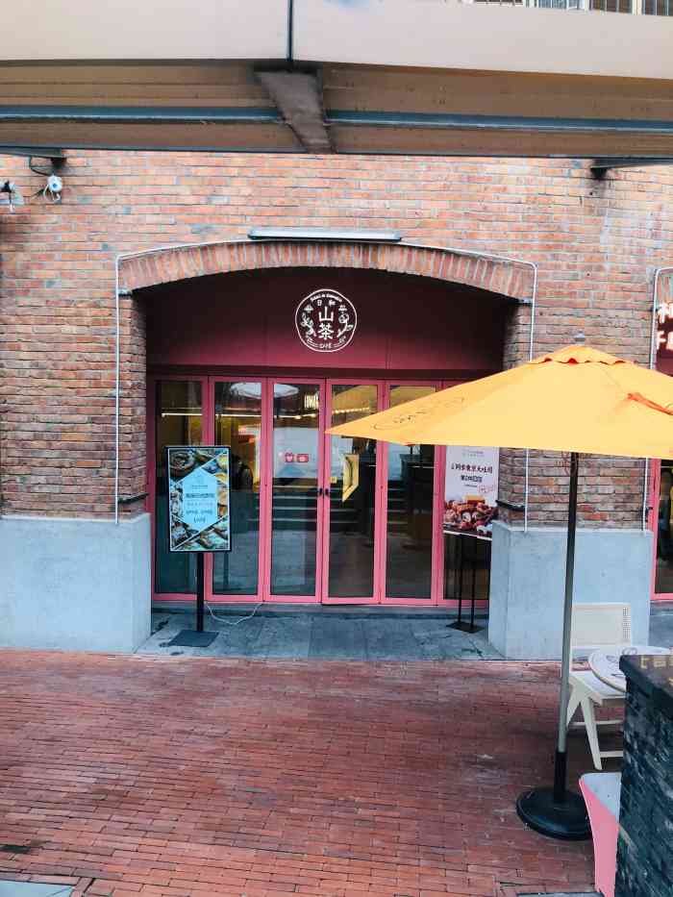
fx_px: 726
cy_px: 448
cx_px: 336
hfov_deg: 49.8
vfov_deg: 63.4
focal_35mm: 28
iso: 25
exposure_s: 1/33
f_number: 1.8
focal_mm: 4
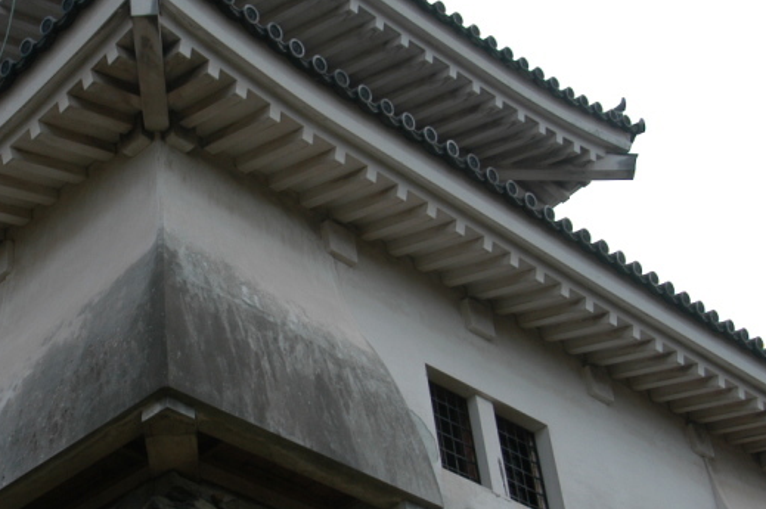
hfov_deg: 28.1
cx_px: 192
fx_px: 1509
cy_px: 283
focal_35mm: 71
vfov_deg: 19.1
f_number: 9
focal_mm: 24
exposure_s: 1/320
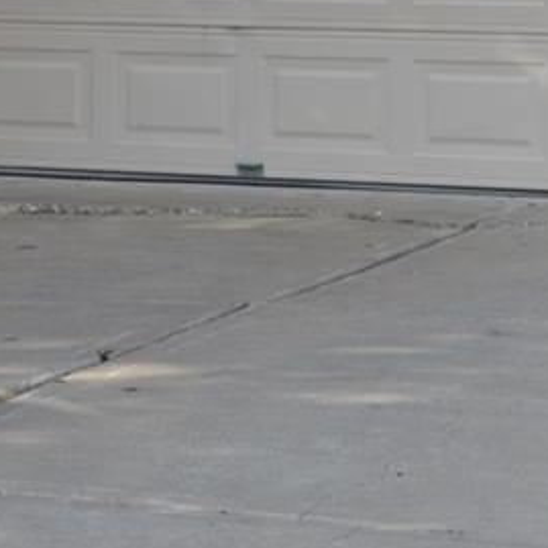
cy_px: -529
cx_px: -75
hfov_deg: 8.9
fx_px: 3475
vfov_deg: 8.6
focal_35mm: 194
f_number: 7.1
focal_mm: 20
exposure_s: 1/200
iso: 100
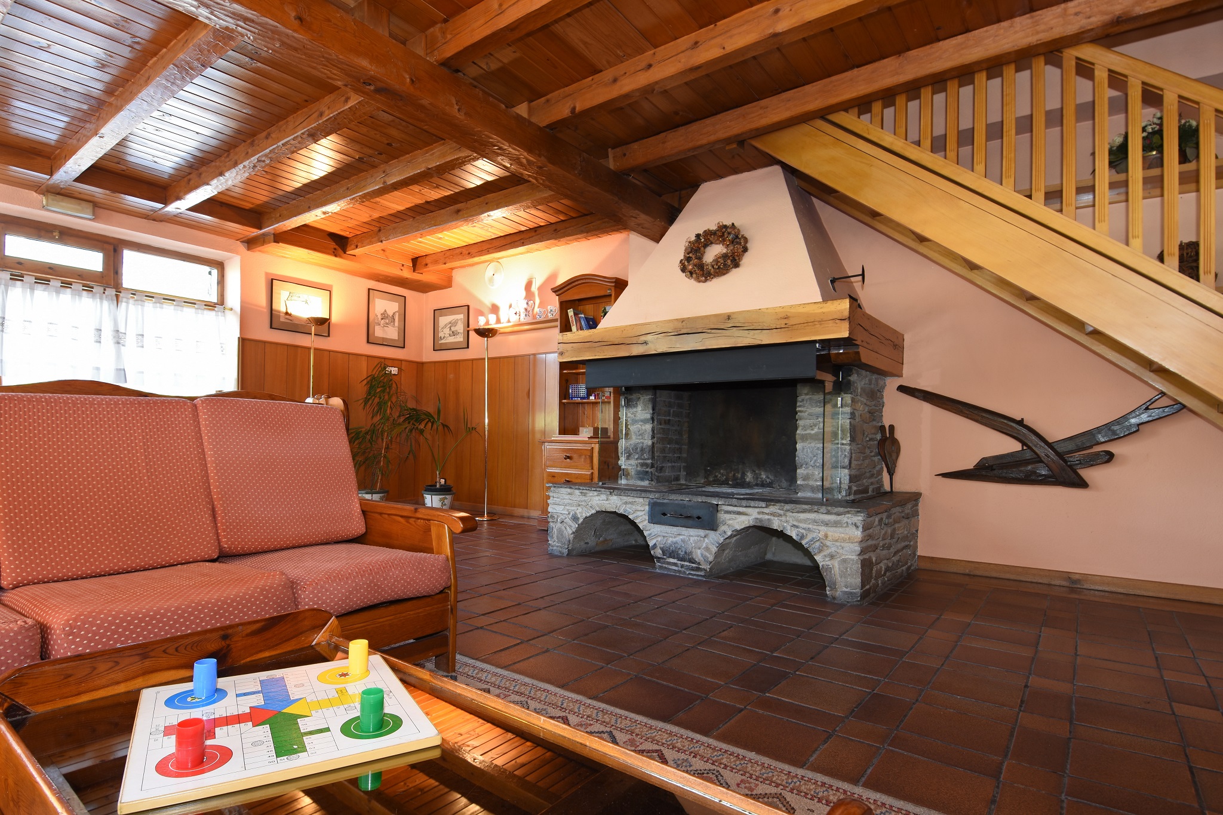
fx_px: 611
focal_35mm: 18
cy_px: 408
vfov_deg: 67.4
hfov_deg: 90.0
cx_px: 612
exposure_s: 1/1.6
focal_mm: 12
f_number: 8
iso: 100
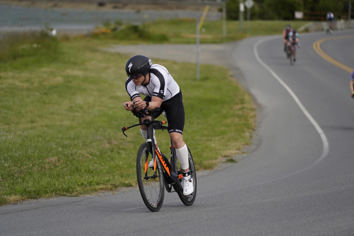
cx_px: 177
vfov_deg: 6.9
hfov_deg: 10.3
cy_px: 118
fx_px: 1967
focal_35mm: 200
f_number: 4
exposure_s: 1/2000
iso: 400
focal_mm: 200
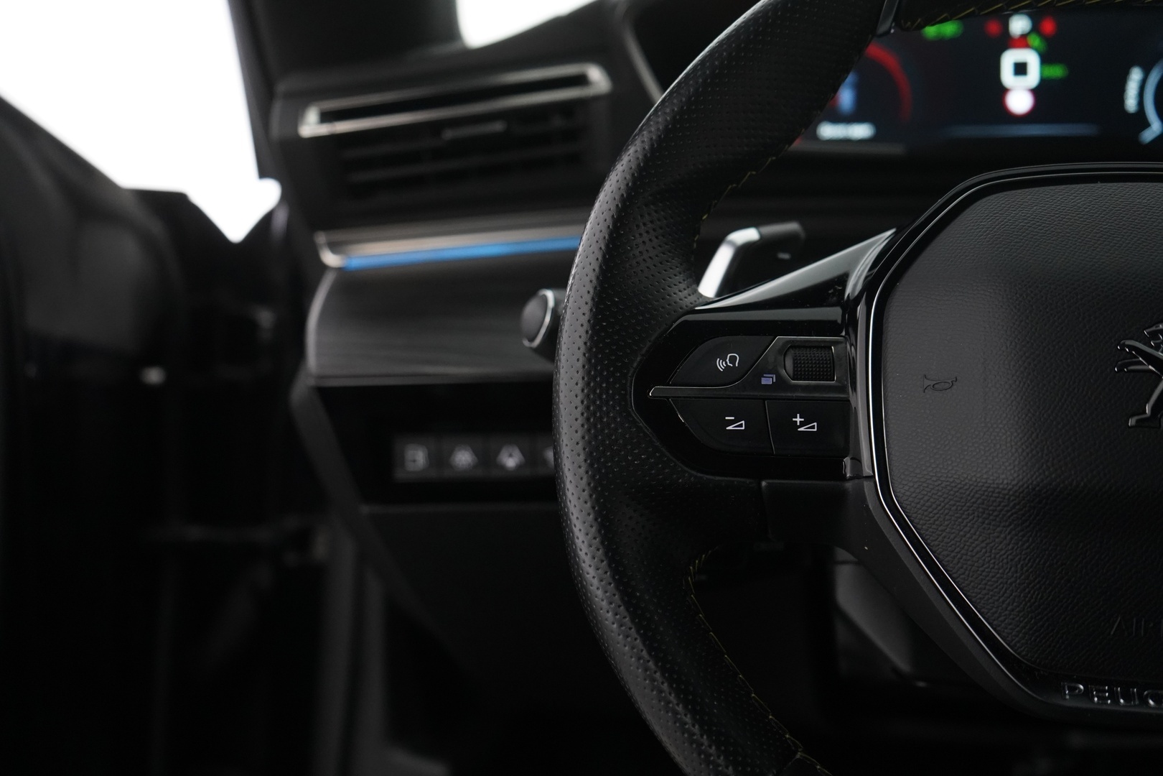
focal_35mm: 43
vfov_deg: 31.2
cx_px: 582
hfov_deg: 45.4
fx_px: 1389
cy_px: 388
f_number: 4.5
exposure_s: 1/60
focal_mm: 43
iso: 4000
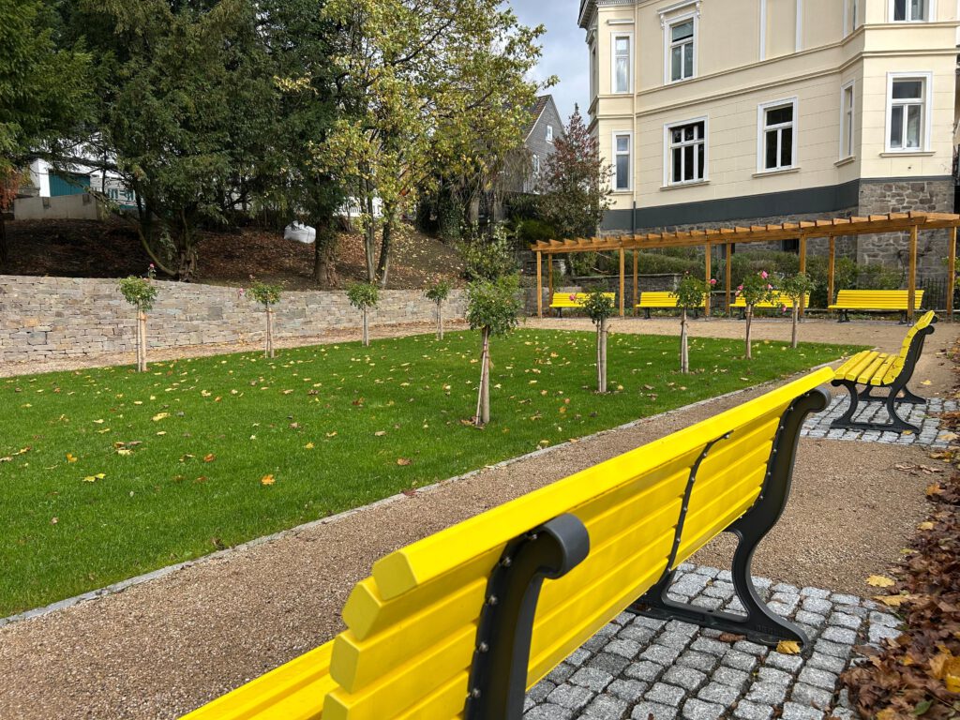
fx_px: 721
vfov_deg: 53.1
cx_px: 480
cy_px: 360
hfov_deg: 67.3
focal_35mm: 26
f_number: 1.5
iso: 50
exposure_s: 1/1224
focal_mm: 5.7
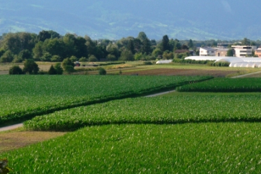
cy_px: 49
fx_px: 1000
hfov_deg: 14.6
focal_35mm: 138
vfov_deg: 9.9
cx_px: 255
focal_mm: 34
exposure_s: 1/320
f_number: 10
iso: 400
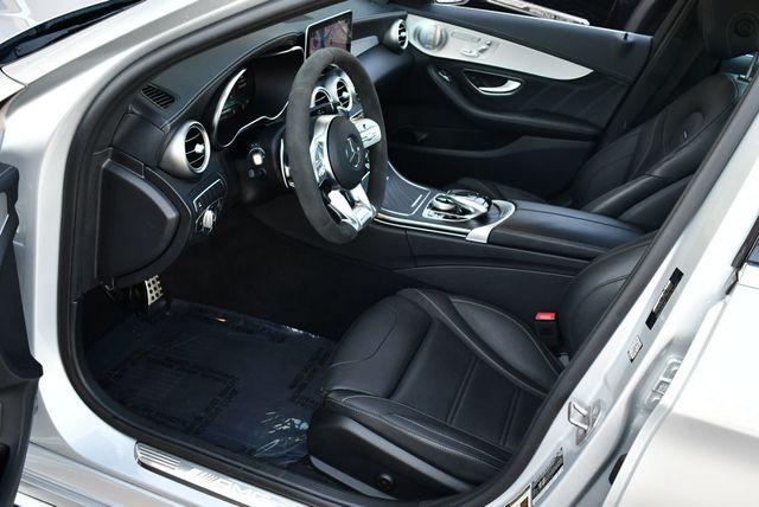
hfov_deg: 53.1
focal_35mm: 36
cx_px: 380
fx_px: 760
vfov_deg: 36.9
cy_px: 254
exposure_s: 1/250
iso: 640
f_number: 3.5
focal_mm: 18
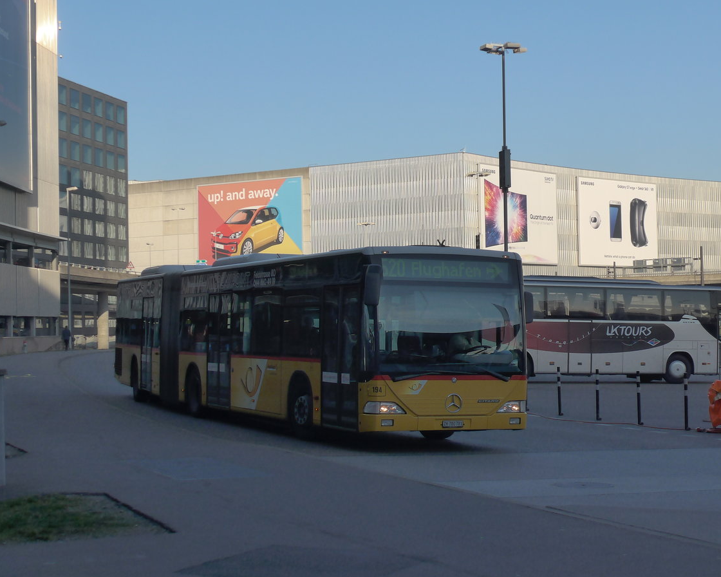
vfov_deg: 22.2
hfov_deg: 27.5
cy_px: 289
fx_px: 1472
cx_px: 373
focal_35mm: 69
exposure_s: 1/800
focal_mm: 13.4
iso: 160
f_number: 4.5
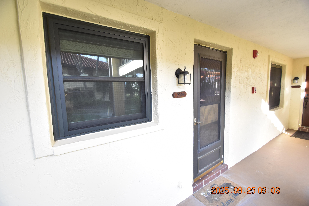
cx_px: 154
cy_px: 103
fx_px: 129
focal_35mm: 15
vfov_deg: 77.3
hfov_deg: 100.4
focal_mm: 10
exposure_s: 1/250
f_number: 3.5
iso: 800
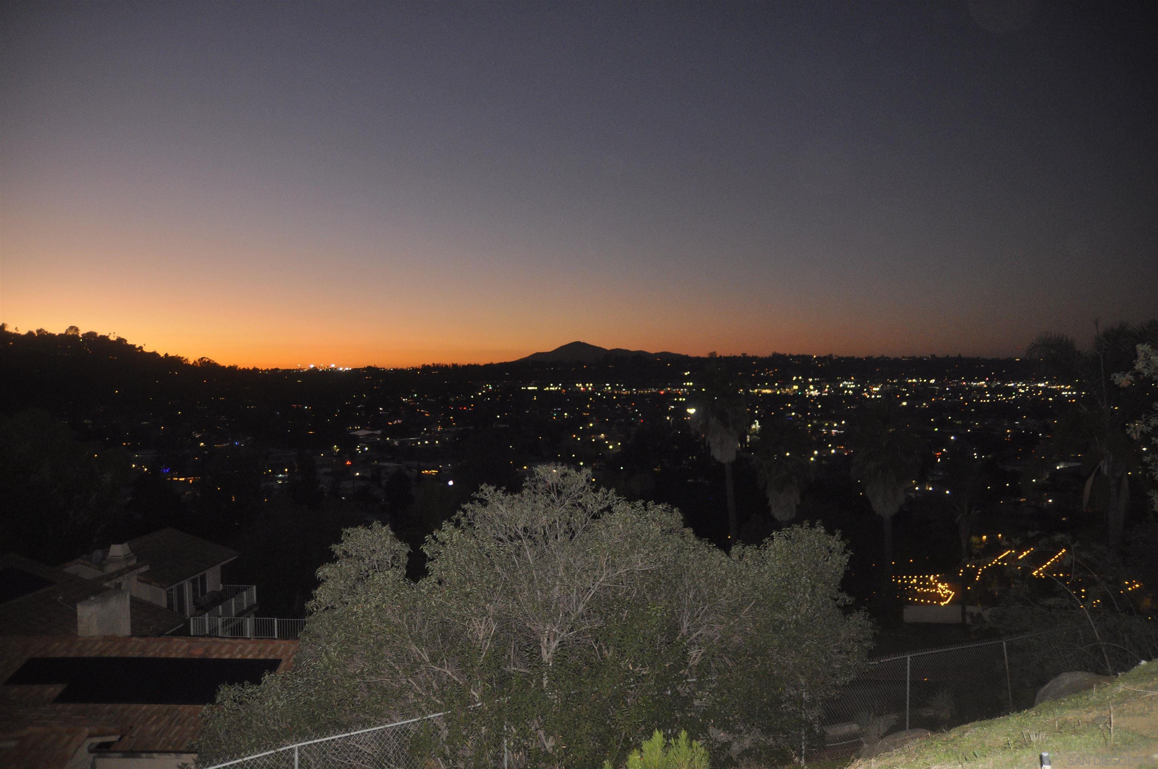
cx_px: 579
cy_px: 384
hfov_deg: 70.5
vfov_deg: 50.3
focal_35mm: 26
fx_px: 819
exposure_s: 1/60
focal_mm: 17
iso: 800
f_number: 2.8
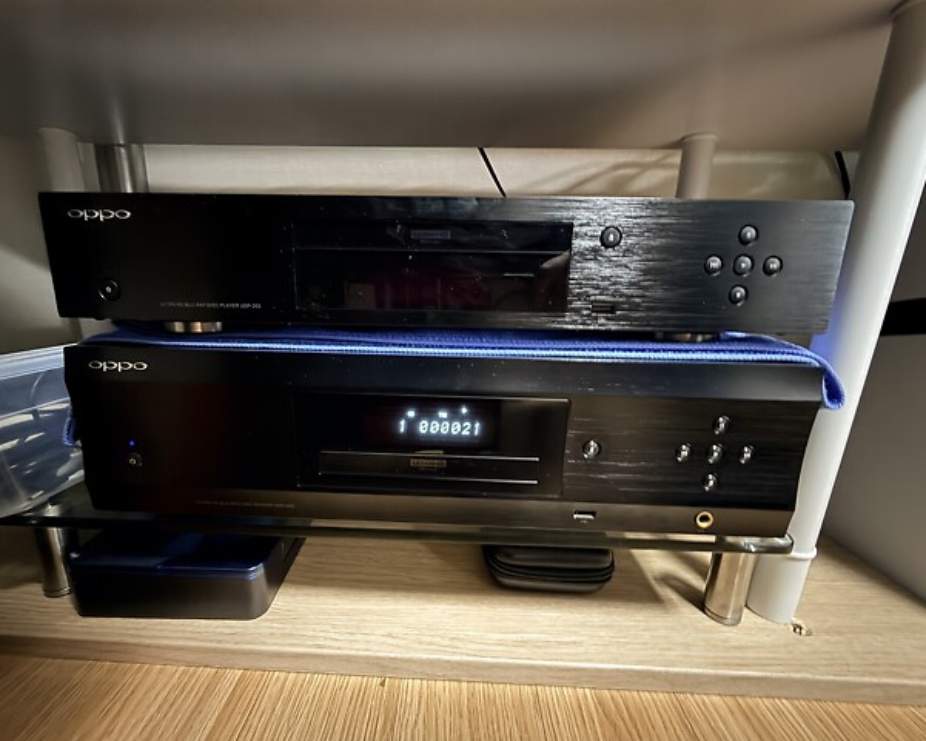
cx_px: 444
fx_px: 411
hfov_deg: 96.7
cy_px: 377
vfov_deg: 84.0
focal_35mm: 15
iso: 640
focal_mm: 2.22
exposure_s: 1/10
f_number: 2.2
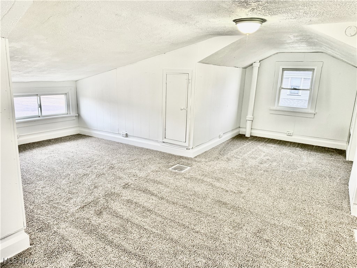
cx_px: 178
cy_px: 134
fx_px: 248
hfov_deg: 71.6
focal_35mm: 24
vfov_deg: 56.8
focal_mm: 6.76
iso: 200
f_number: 1.78
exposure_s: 1/60
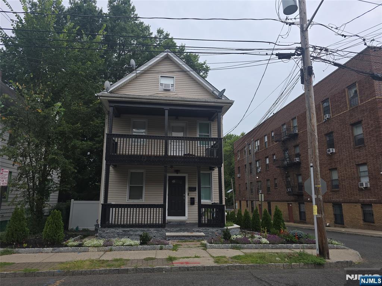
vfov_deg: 58.9
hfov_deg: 73.9
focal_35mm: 23
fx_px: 254
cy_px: 143
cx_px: 191
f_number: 1.7
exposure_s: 1/60
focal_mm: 6.3
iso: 12
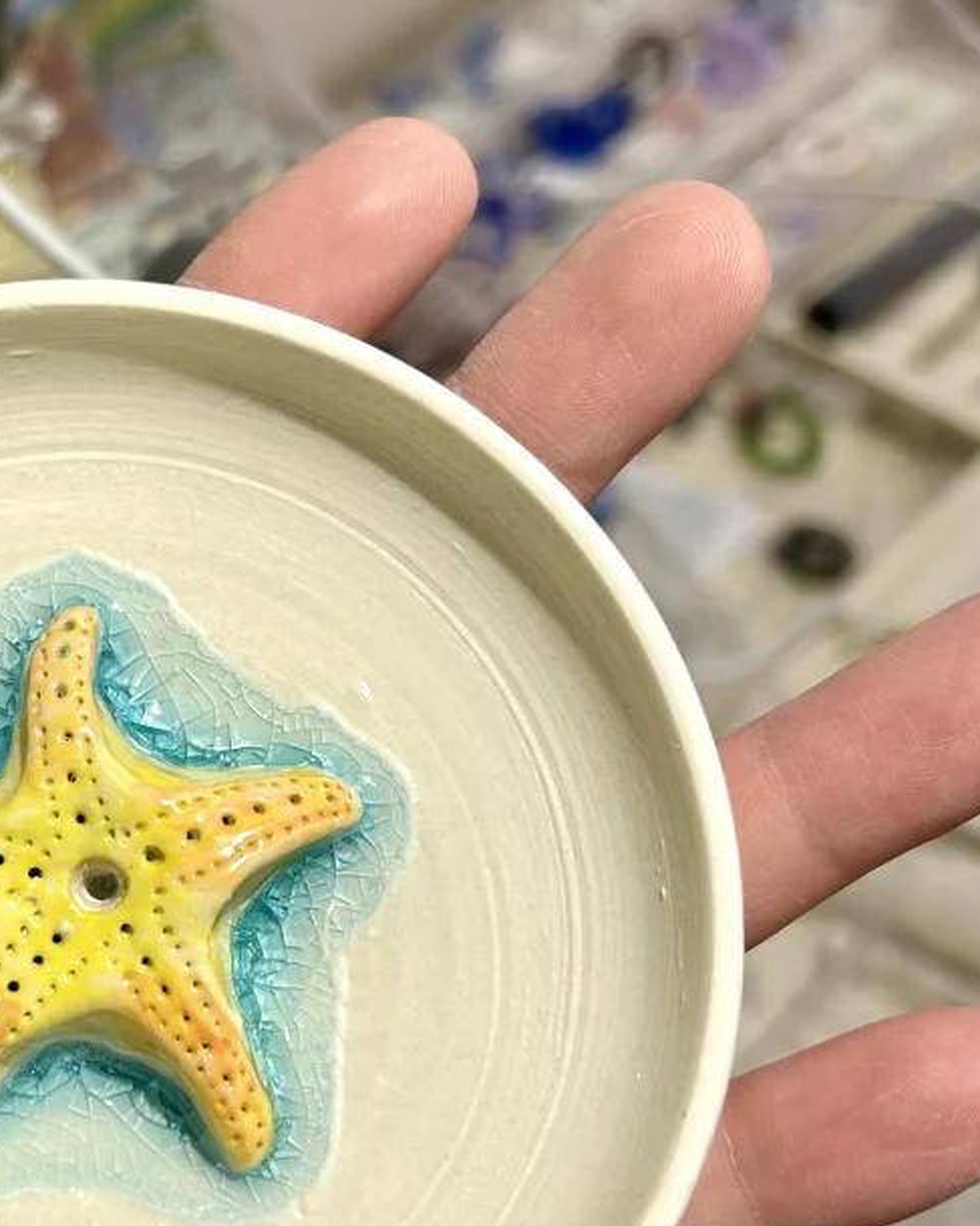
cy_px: 799
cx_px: 60
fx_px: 2176
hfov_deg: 24.5
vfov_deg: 31.3
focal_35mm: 60
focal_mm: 5.7
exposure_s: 1/100
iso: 64
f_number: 1.5
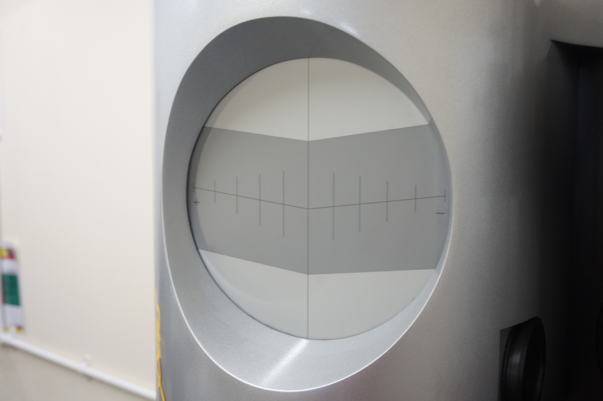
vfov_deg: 37.3
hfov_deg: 53.8
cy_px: 195
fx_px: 594
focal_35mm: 36
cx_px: 297
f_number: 4
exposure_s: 1/60
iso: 1000
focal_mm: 23
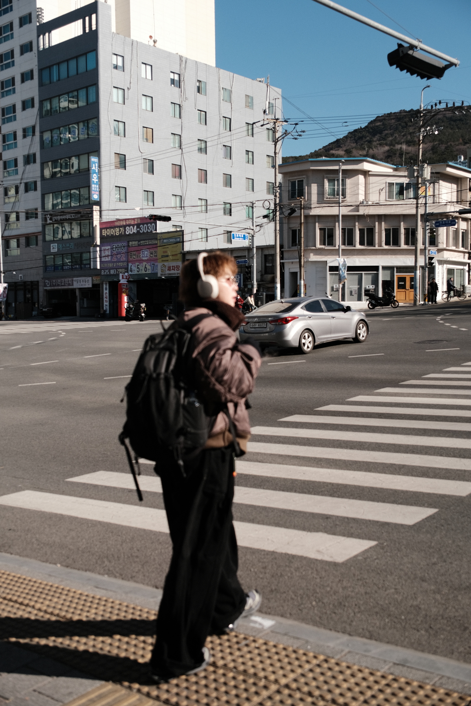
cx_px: 236
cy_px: 353
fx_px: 746
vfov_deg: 50.7
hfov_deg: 35.1
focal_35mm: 38
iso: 250
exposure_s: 1/4000
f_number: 2.8
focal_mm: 25.4
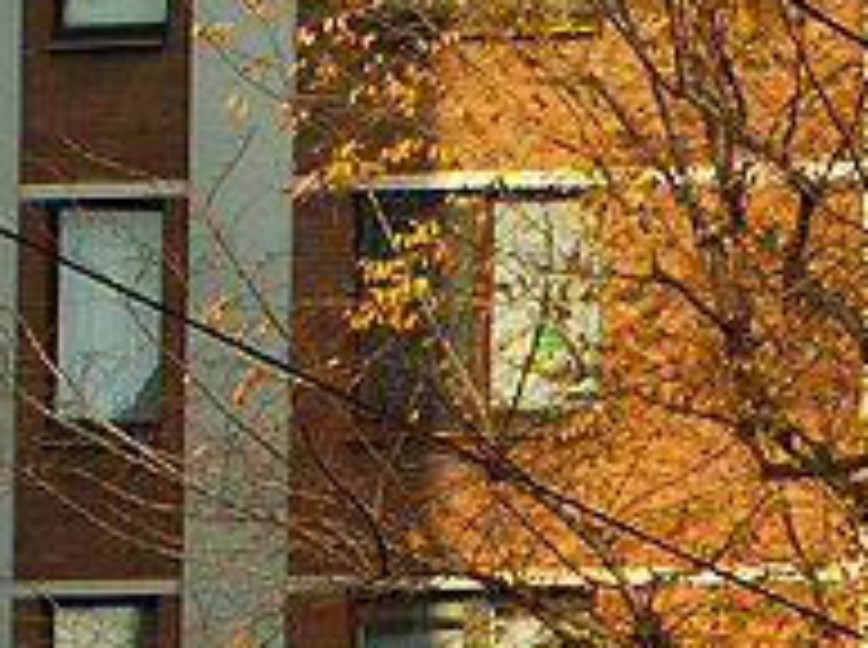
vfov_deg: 3.2
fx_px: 11513
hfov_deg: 4.3
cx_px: 594
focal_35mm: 460
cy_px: 1454
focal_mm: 60
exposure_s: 1/500
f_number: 6.3
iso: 200
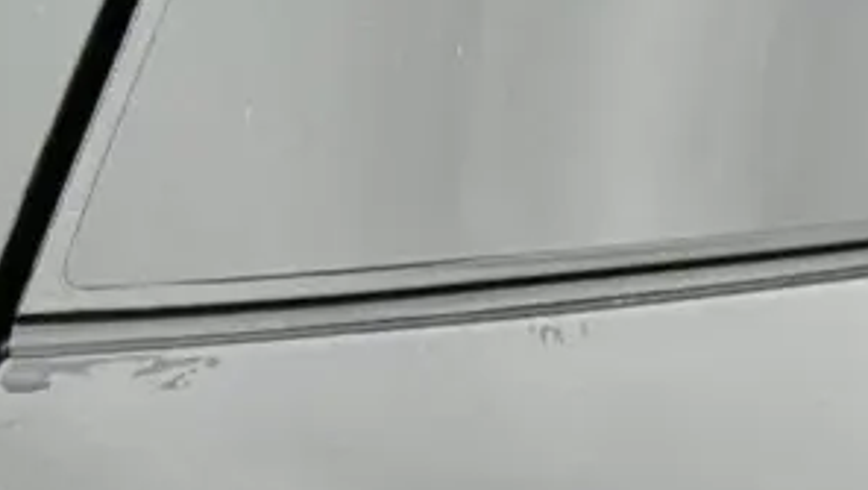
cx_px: 196
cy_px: 1414
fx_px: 5850
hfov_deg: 8.5
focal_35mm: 254
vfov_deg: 4.6
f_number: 1.78
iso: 80
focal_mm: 6.76
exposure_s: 1/251
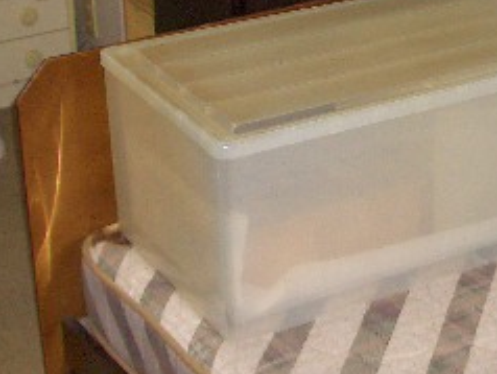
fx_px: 1351
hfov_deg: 20.7
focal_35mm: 94
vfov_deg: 15.6
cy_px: 48
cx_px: 361
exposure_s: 1/60
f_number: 2.6
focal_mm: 5.8
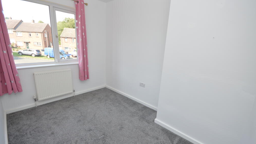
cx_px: 128
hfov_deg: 99.4
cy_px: 74
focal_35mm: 16
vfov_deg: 67.0
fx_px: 109
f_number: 5.6
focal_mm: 10
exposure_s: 1/125
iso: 360
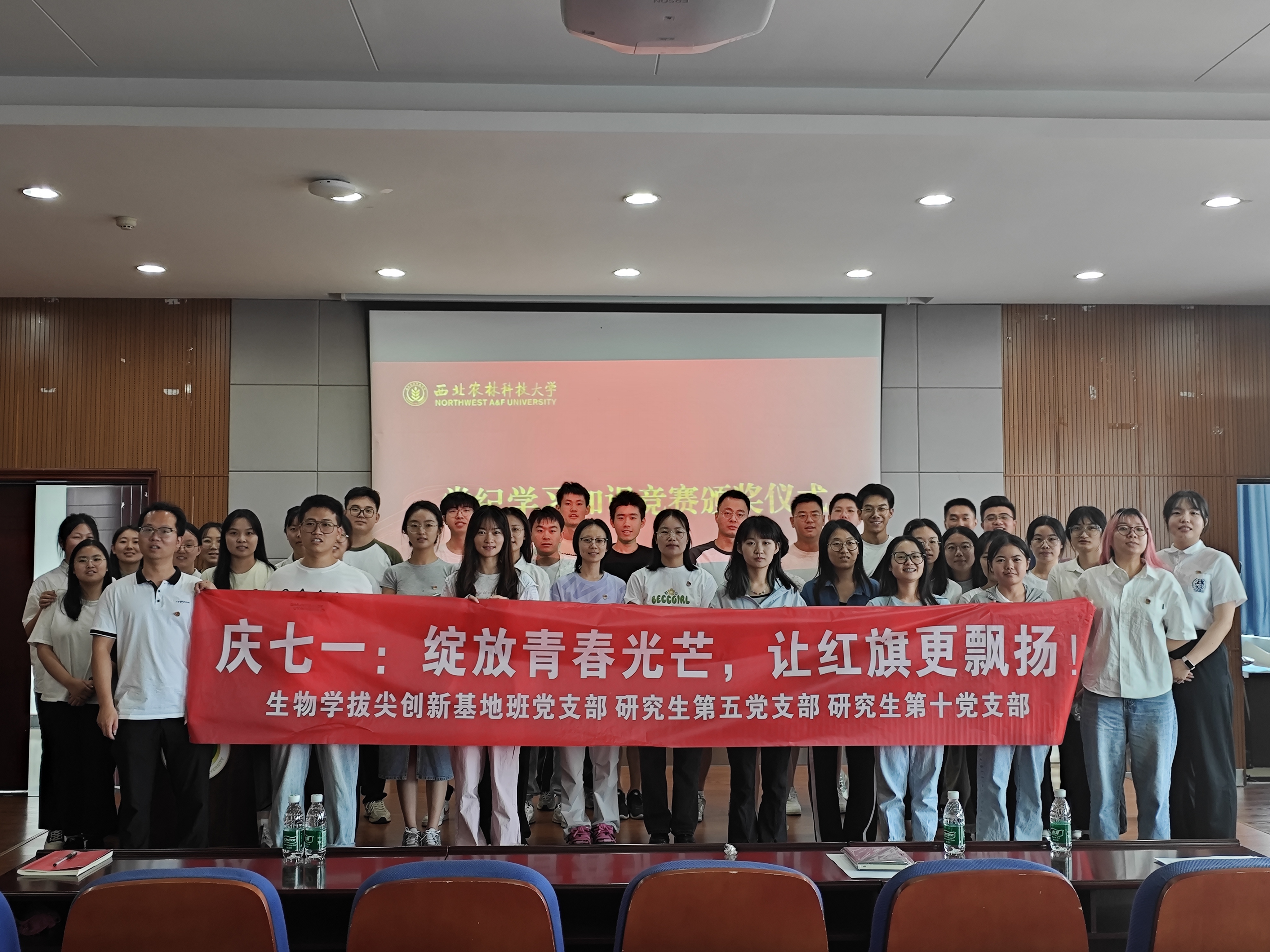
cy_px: 476
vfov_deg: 41.8
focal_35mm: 34
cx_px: 635
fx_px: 1247
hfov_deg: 54.0
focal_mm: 5.84
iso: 250
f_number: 1.6
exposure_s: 1/100
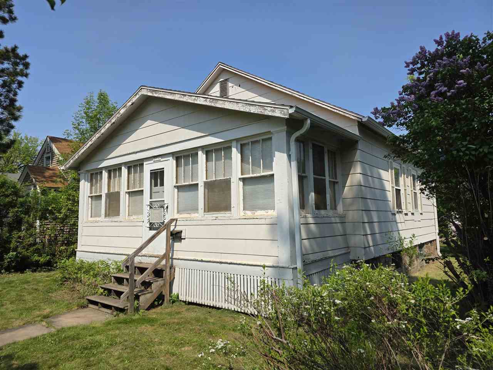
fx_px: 328
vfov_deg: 58.9
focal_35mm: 23
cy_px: 185
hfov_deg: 73.9
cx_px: 246
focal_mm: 6.3
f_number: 1.7
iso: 80
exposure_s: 1/7333
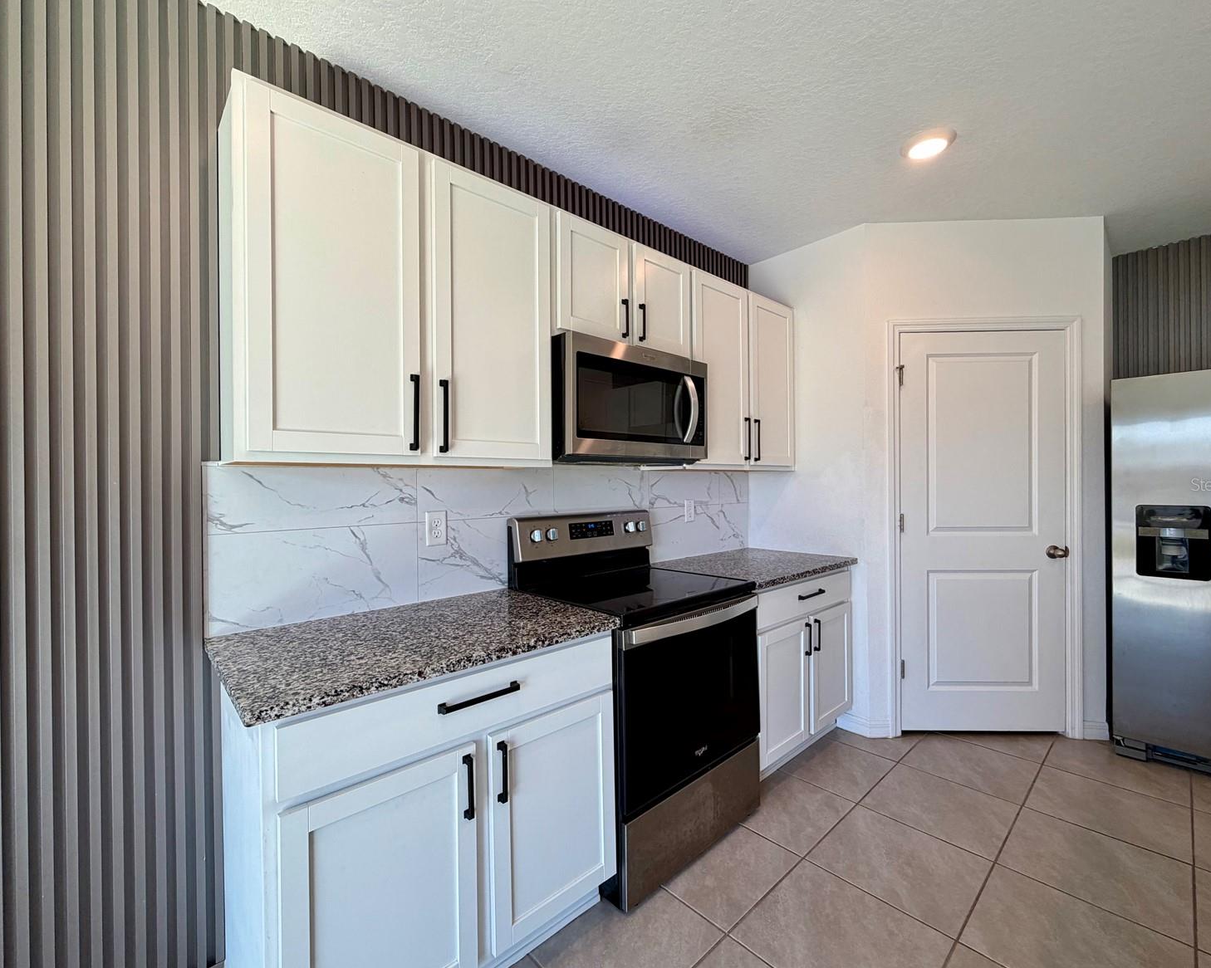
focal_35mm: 15
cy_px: 484
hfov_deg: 96.8
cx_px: 605
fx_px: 538
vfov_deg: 84.0
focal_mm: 2.22
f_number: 2.2
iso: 100
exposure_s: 1/120
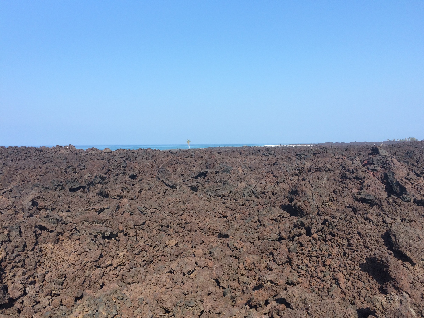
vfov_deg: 48.2
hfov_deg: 61.7
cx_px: 212
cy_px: 159
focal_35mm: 29
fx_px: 355
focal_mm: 4.15
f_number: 2.2
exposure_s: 1/1282
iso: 32
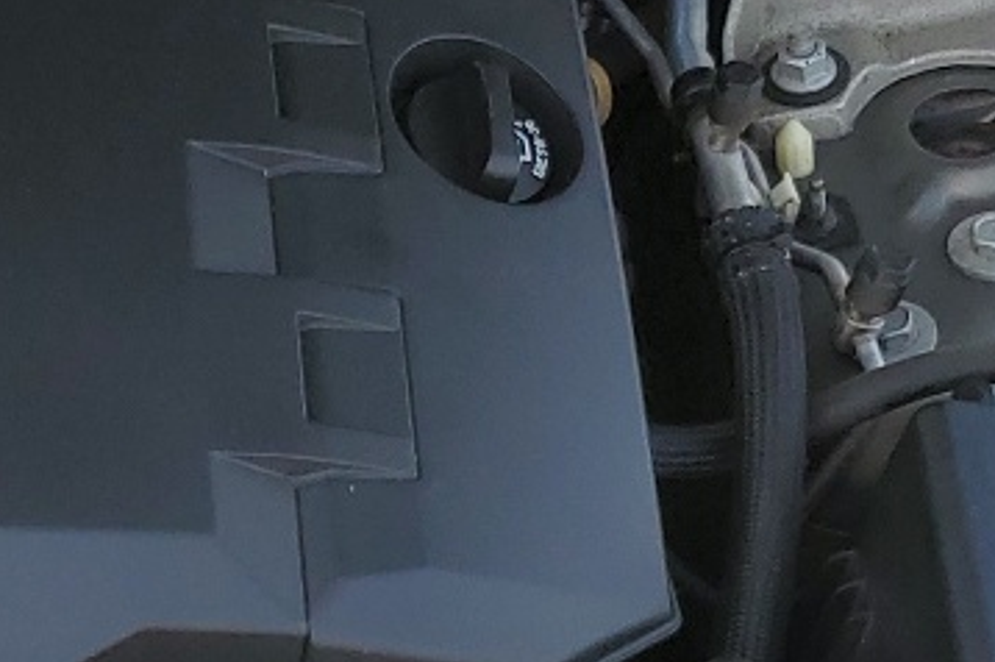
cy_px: 509
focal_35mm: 121
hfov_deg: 16.5
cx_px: -58
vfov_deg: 11.3
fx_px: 3341
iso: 50
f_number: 1.5
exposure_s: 1/1250
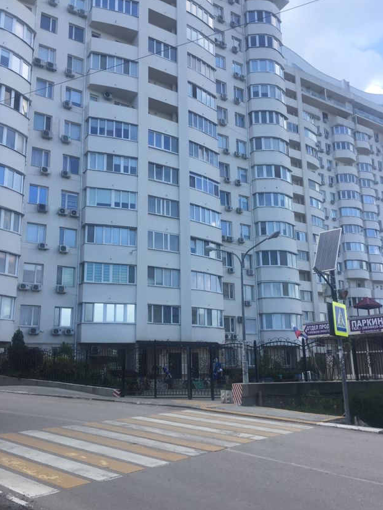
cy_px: 262
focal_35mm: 30
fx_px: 442
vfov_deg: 59.9
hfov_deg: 46.8
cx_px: 196
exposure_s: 1/590
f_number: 2.2
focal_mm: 4.15
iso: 32
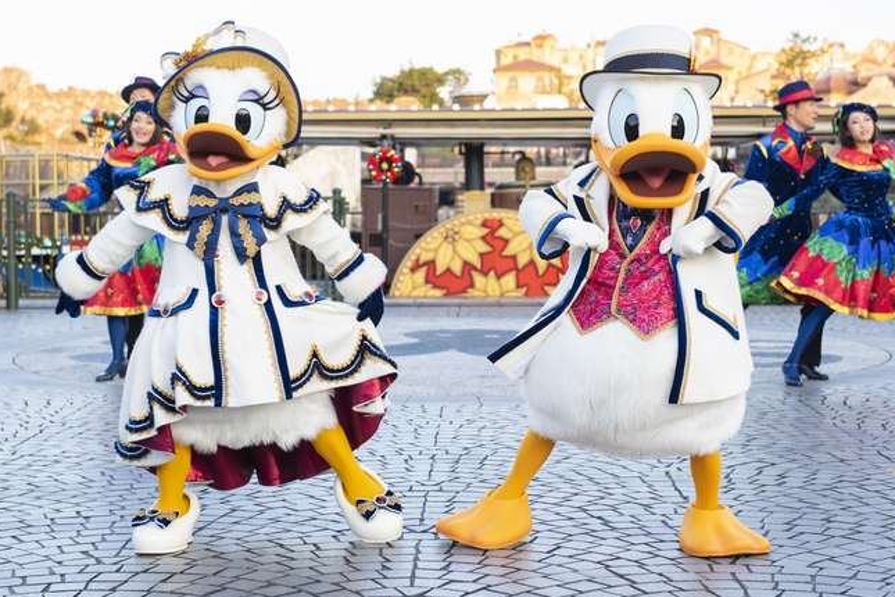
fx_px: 1641
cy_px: 281
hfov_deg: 30.5
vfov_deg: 20.6
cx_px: 457
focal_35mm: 66
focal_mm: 56
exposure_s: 1/500
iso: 800
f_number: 4
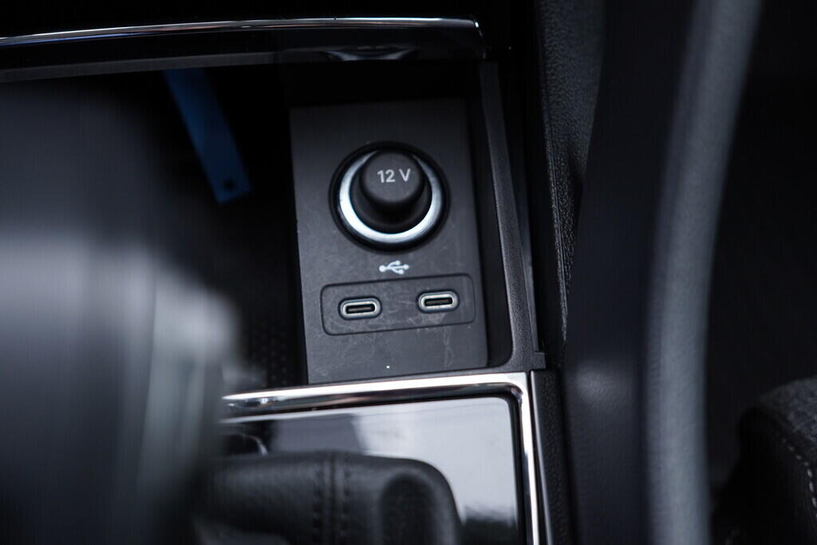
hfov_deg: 53.1
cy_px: 272
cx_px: 408
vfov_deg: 36.9
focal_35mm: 36
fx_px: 817
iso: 250
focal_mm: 24
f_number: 2.8
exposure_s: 1/40
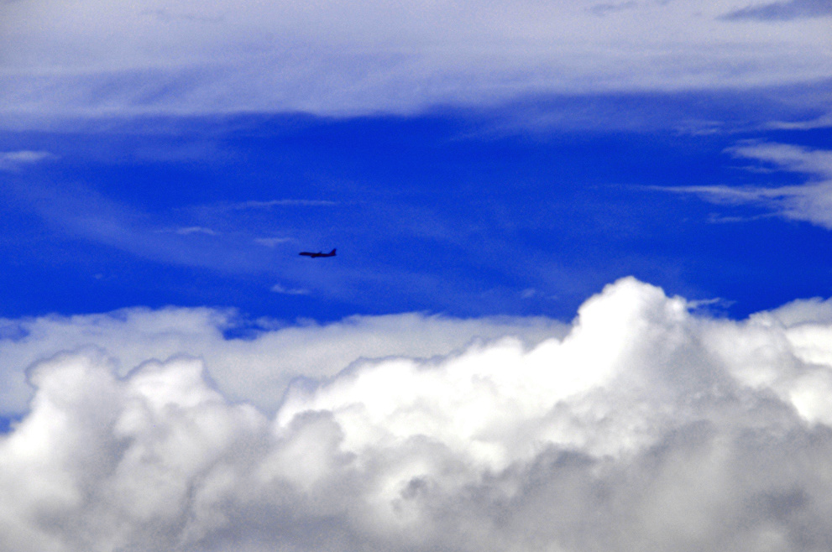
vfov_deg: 4.4
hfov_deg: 6.7
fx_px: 7155
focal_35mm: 310
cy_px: 278
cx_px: 416
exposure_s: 1/800
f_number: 13
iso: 200
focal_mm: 200
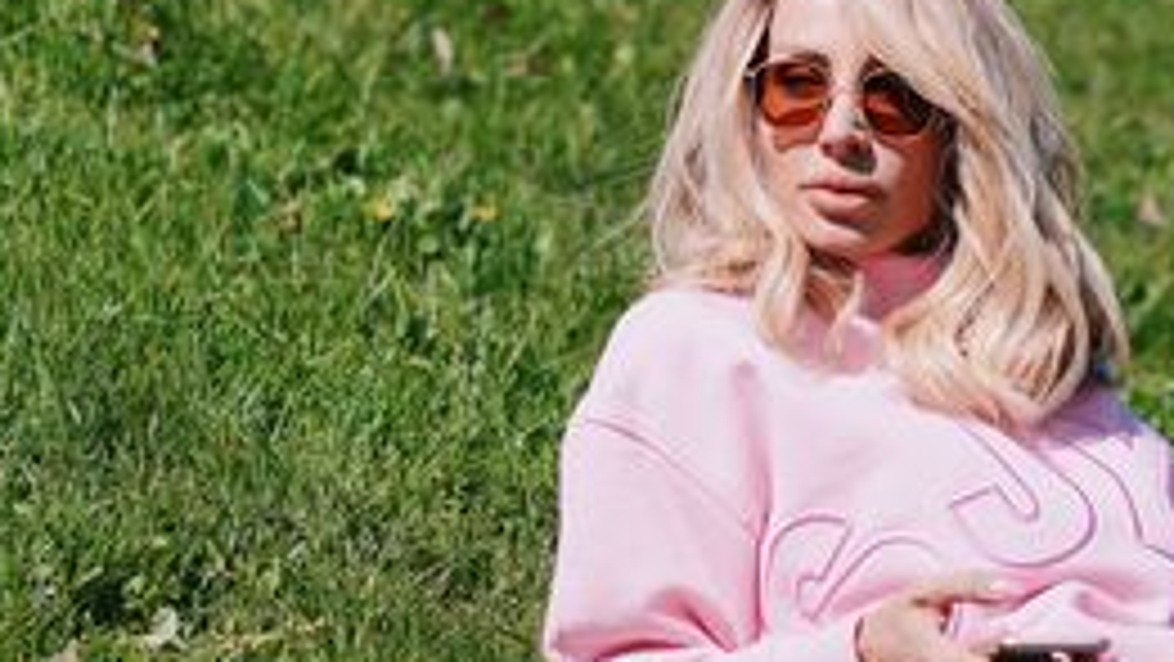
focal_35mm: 222
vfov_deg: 5.5
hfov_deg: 9.7
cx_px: 1120
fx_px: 6913
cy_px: 475
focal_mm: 85
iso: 100
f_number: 4
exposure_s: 1/3200
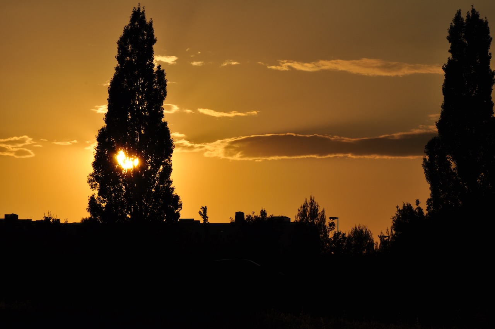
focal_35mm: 158
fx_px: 2164
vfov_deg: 8.7
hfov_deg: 13.1
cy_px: 164
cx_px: 248
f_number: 20
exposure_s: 1/400
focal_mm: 105
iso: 100
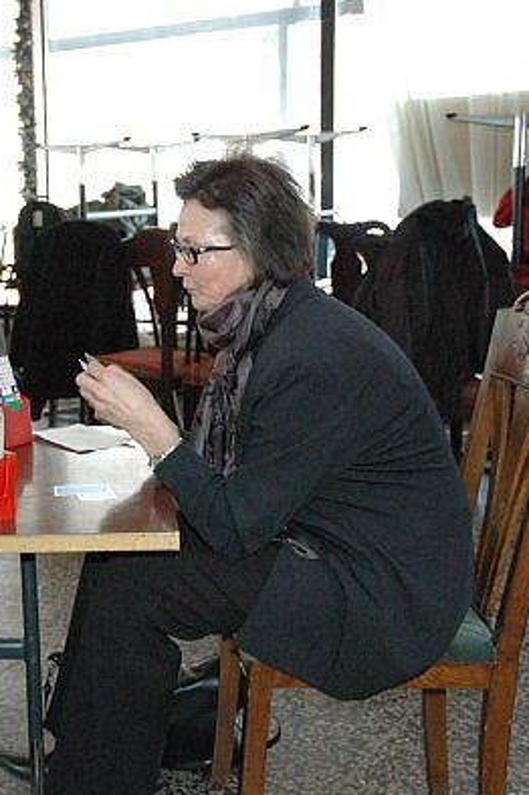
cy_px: 398
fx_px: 1214
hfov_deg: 23.3
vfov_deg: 36.3
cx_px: -36
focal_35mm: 55
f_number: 5
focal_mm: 24
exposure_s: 1/60
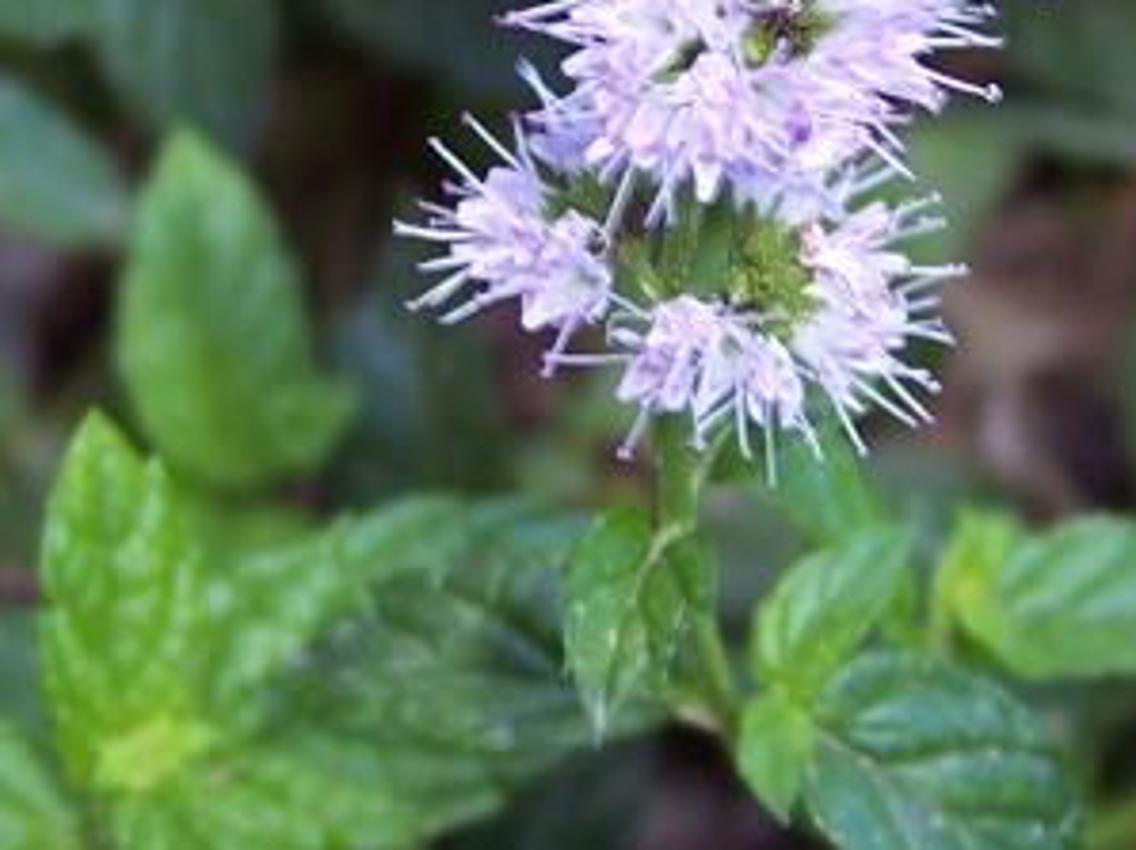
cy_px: 107
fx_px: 4296
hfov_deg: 15.1
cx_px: 591
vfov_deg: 11.2
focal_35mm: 131
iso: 100
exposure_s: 1/60
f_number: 2.8
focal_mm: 8
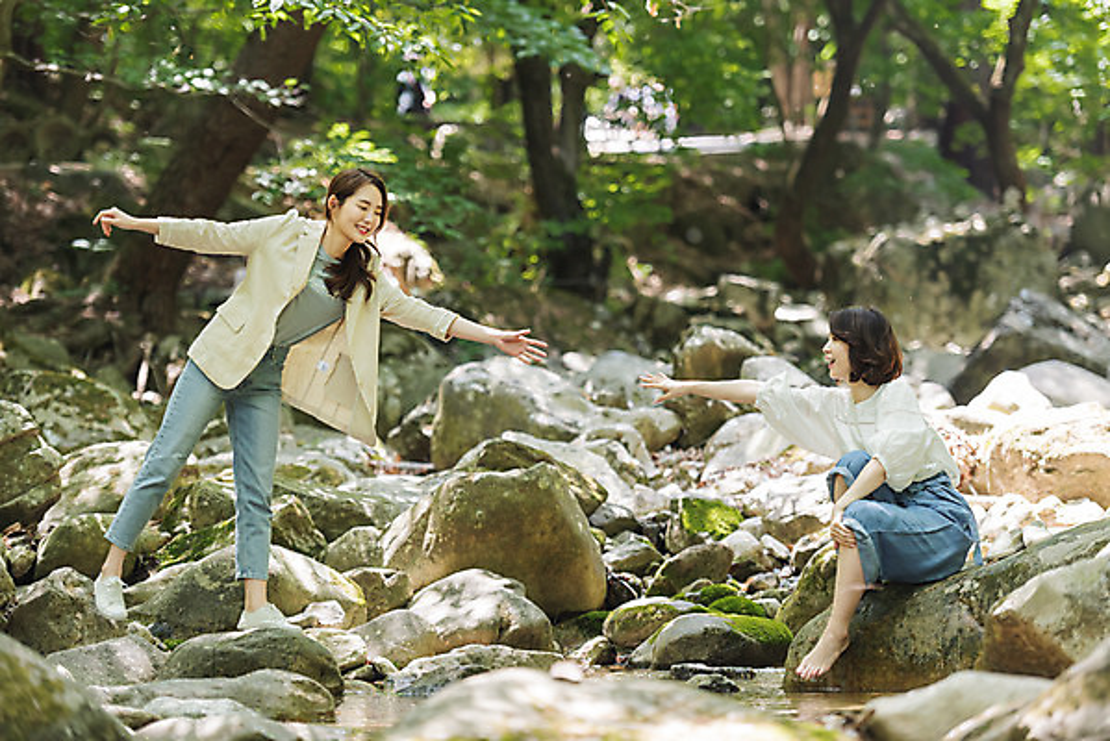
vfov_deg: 11.2
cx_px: 555
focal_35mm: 122
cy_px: 370
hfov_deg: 16.8
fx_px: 3763
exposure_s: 1/250
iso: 400
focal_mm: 122
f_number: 2.8
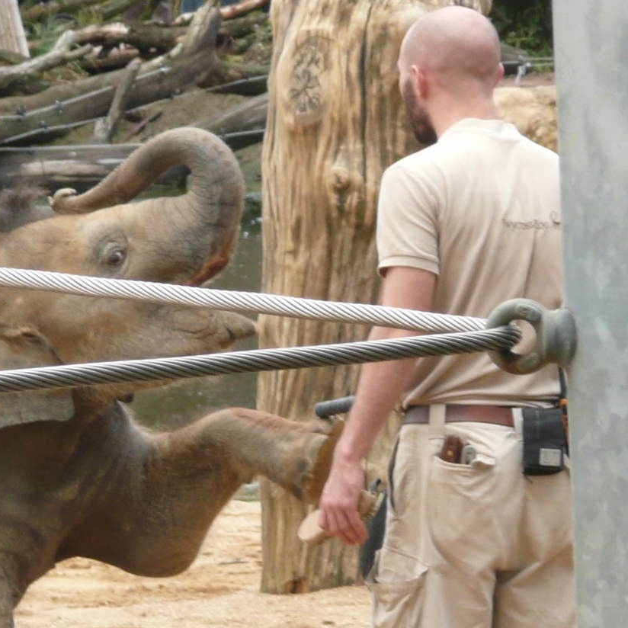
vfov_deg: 3.9
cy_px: 415
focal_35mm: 455
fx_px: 9339
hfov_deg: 3.9
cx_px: 337
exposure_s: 1/100
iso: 100
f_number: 4.8
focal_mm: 29.2
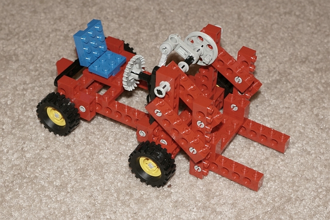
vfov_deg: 33.0
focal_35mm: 40
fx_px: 371
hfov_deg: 47.9
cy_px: 110
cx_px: 165
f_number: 5.6
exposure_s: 1/60
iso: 800
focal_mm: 27
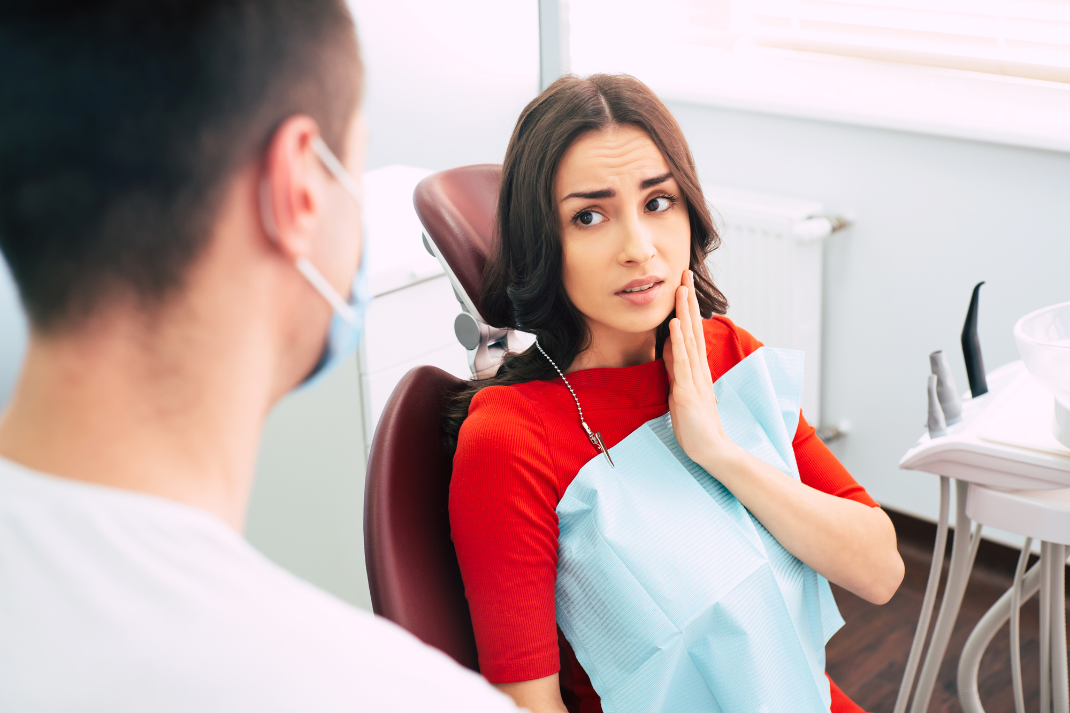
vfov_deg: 27.0
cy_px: 356
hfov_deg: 39.6
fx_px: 1486
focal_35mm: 50
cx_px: 535
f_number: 4
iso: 1000
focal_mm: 50
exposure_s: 1/125
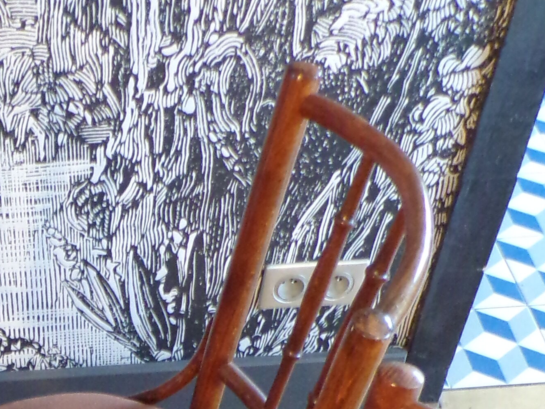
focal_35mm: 83
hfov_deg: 22.7
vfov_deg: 15.9
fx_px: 1307
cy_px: 660
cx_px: 17
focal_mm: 4.3
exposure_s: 1/13
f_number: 3
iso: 400
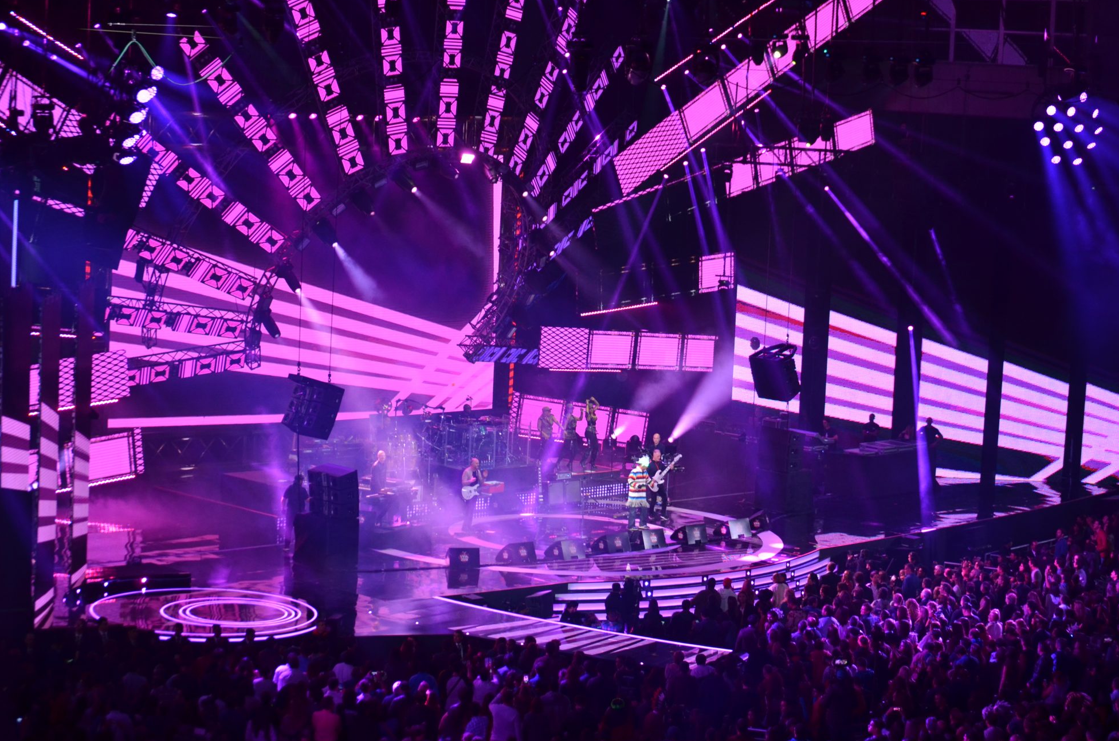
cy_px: 371
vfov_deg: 15.7
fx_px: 2684
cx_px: 540
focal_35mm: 87
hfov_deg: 23.6
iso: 800
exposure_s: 1/125
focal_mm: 55
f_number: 4
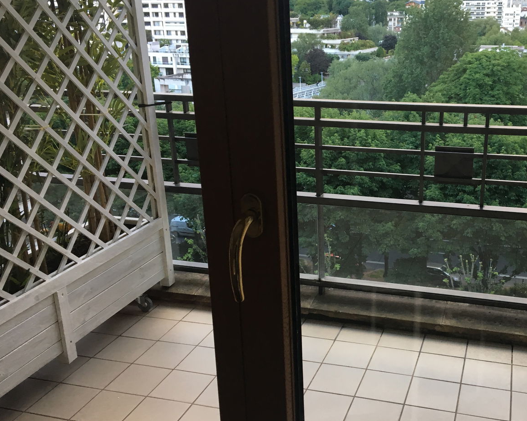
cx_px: 360
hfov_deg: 46.0
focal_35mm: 39
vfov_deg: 38.2
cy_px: 212
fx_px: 608
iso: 40
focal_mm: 4.15
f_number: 2.2
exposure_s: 1/33
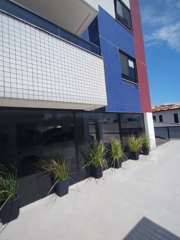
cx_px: 90
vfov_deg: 94.5
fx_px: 111
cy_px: 120
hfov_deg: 78.1
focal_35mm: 16
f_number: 2.2
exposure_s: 1/1967
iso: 101
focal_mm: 1.66
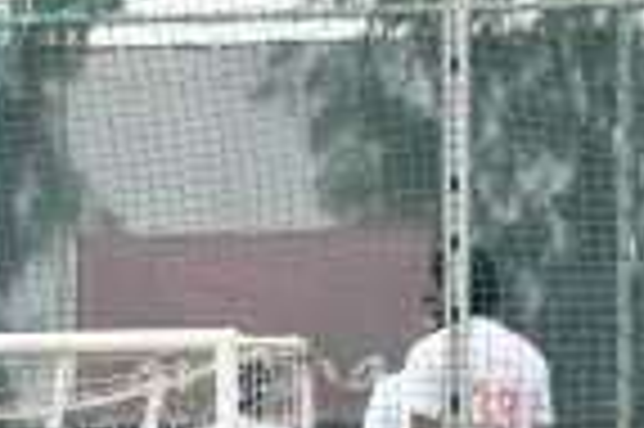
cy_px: 311
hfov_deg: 3.1
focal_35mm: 671
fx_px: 11990
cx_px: -752
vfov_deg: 2.0
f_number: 4.5
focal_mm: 120
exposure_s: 1/2000
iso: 640
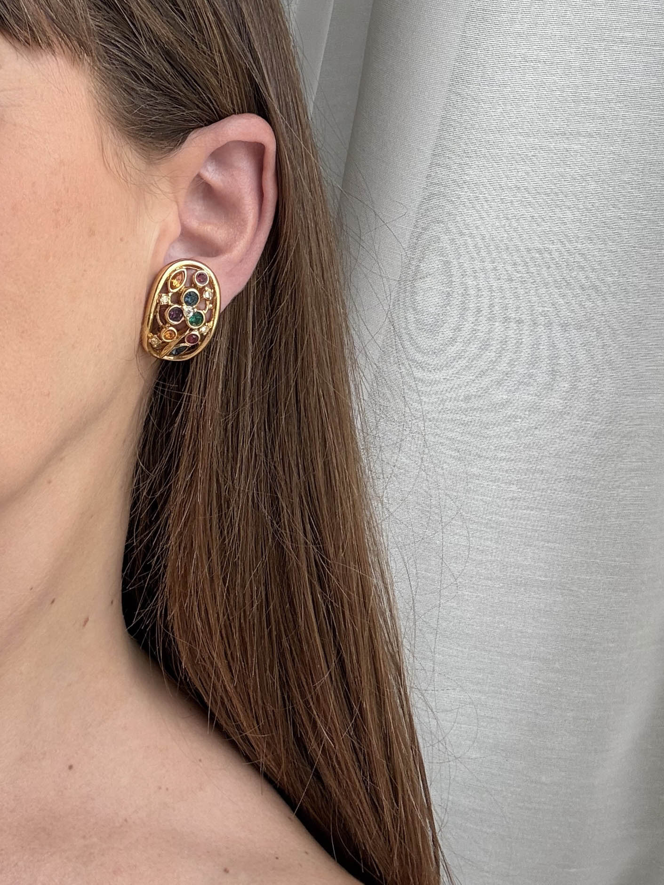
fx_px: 767
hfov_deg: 46.8
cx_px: 332
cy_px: 442
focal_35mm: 30
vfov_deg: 60.0
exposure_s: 1/120
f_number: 1.9
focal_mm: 2.69
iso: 32
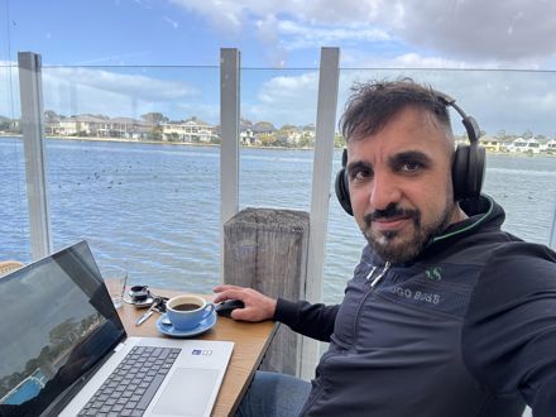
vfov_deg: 58.9
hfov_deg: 73.9
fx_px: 369
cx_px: 278
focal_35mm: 23
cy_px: 208
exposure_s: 1/276
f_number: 1.9
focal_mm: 2.69
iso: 25
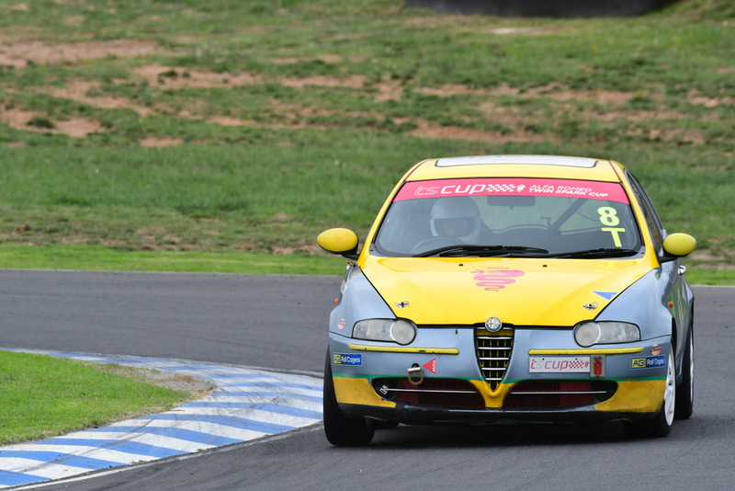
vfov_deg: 1.8
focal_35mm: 750
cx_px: 368
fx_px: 15317
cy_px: 246
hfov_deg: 2.7
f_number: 11
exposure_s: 1/640
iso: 1250
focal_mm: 500
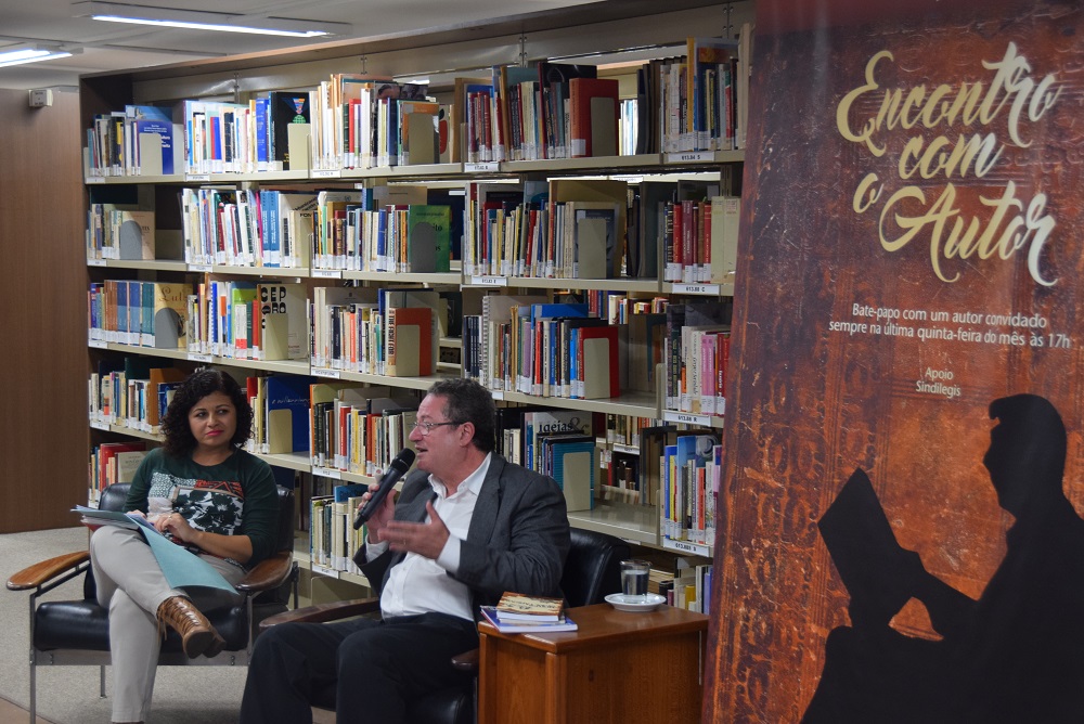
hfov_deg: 30.5
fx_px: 1988
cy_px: 362
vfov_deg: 20.6
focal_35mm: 66
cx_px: 542
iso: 1250
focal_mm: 44
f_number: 4.5
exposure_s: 1/60
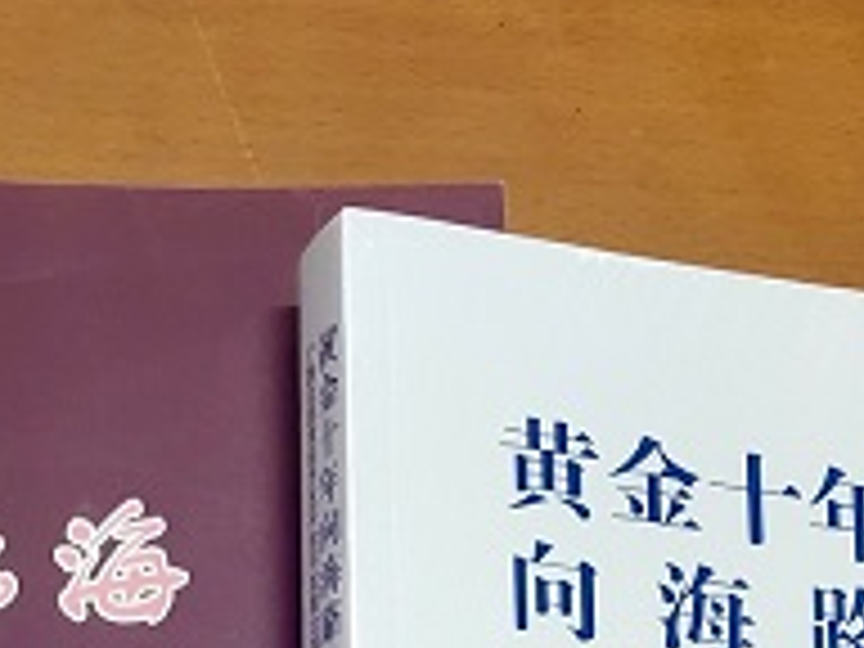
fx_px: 3120
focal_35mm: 125
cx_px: -234
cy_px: 1206
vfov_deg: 11.0
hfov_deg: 15.1
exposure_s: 1/50
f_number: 1.8
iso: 227
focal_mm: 4.35
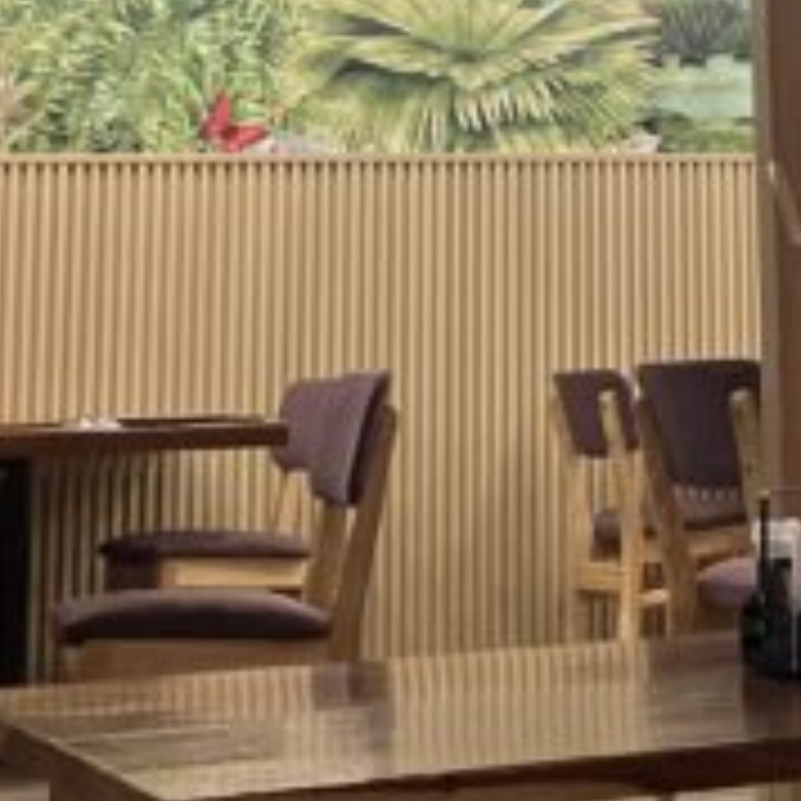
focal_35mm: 107
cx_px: 806
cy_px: -135
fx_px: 2801
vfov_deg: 15.7
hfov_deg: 16.0
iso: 250
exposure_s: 1/33
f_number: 1.8
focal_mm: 3.99
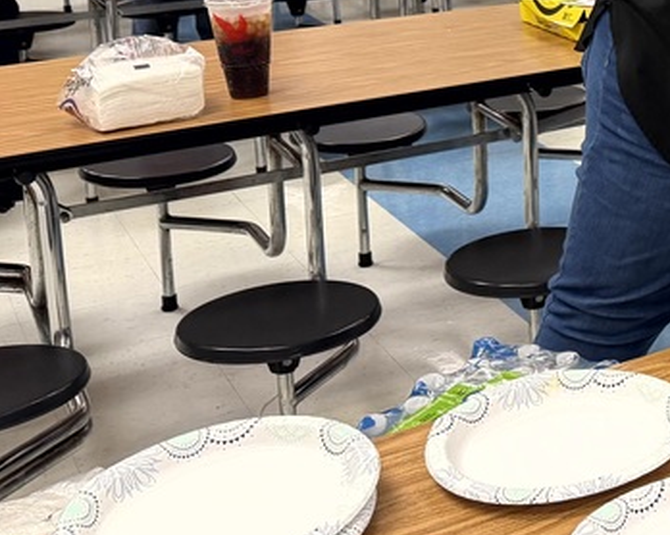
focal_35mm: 69
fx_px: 1367
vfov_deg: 21.4
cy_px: 6
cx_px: 982
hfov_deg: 22.8
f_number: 1.78
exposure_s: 1/120
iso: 200
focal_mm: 6.76
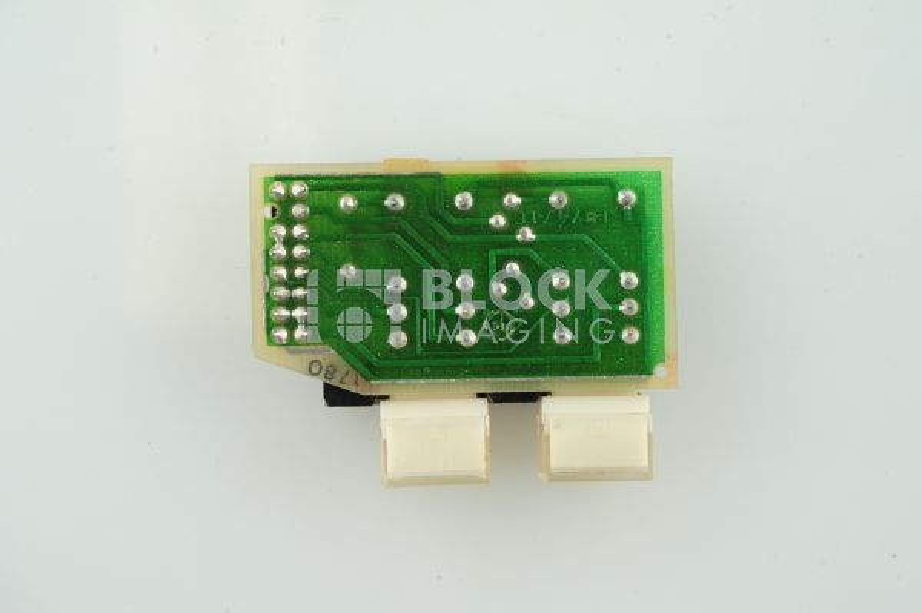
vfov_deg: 11.4
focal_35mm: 120
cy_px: 306
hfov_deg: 17.1
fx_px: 3071
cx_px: 461
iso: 1600
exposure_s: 1/125
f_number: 13
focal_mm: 120
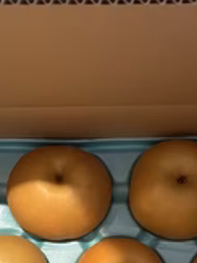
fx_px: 486
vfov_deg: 28.2
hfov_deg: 22.9
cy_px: 271
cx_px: 115
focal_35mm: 64
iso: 400
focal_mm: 5.1
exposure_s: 1/33
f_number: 1.6
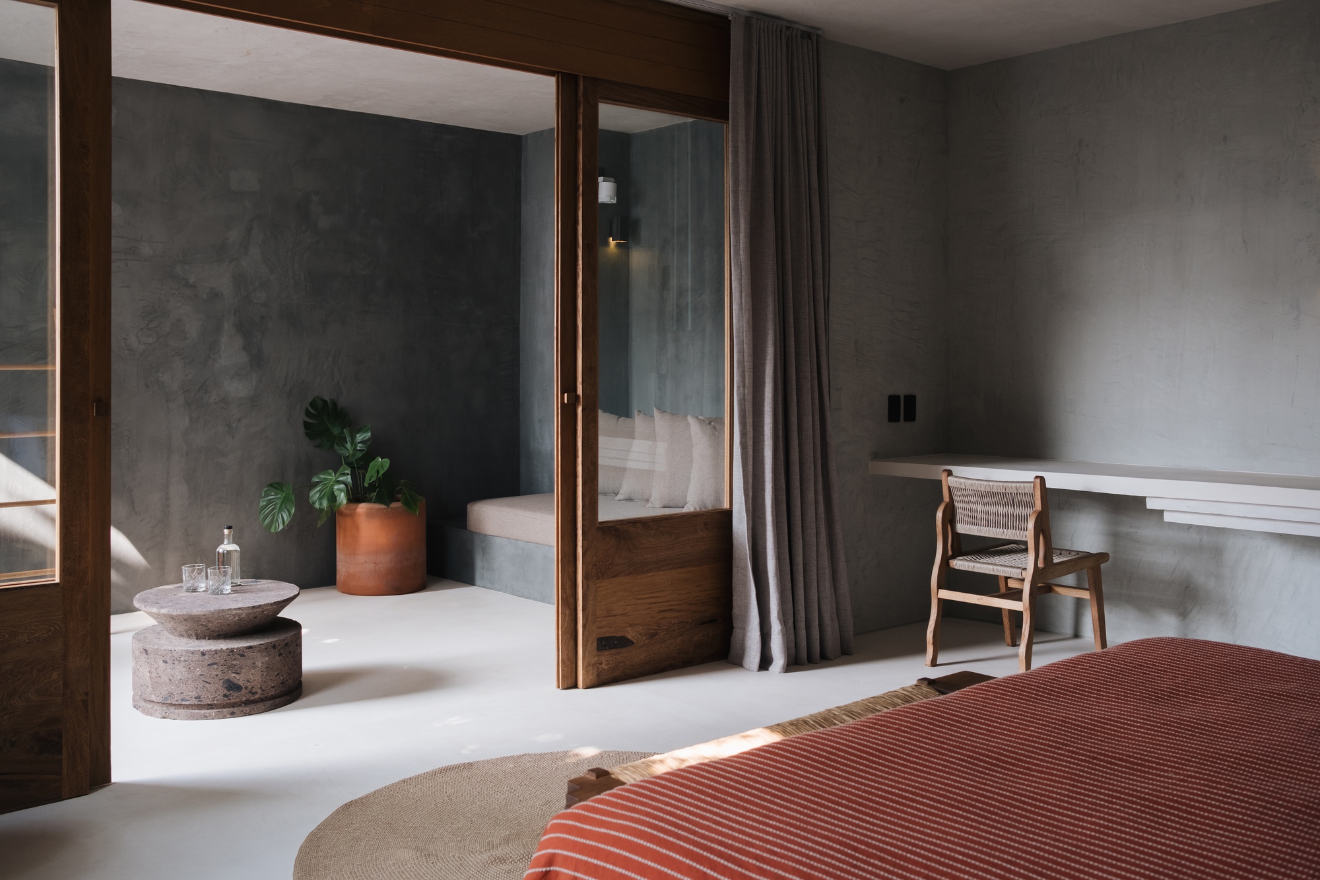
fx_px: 1283
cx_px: 660
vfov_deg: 37.8
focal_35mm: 35
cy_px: 440
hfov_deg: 54.4
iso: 320
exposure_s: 1/60
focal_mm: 23
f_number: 3.6
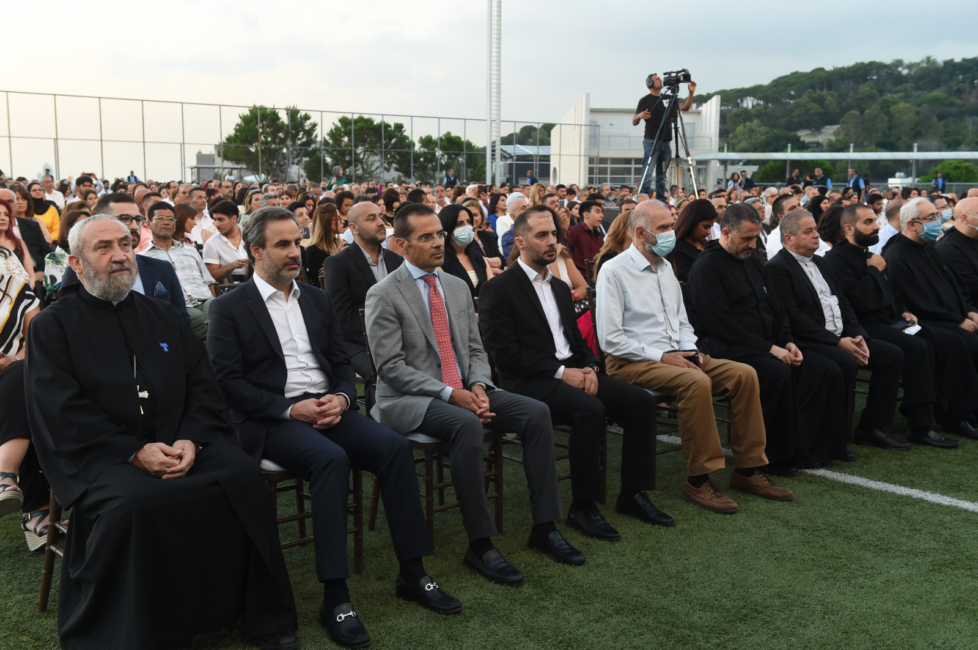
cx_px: 489
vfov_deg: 31.8
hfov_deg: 46.4
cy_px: 325
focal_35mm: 42
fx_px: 1140
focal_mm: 42
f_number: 5.6
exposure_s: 1/125
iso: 2000
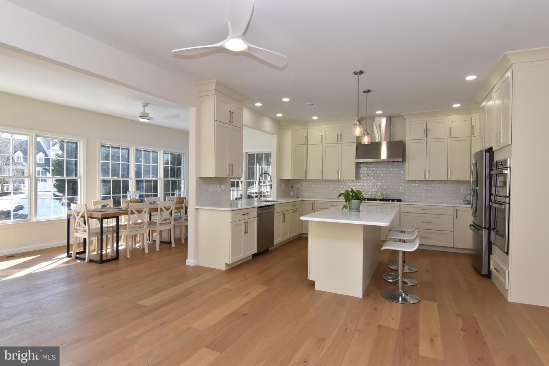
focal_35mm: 18
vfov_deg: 67.5
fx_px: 275
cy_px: 183
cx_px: 274
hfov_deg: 90.0
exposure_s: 1/125
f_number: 13
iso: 800
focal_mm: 12
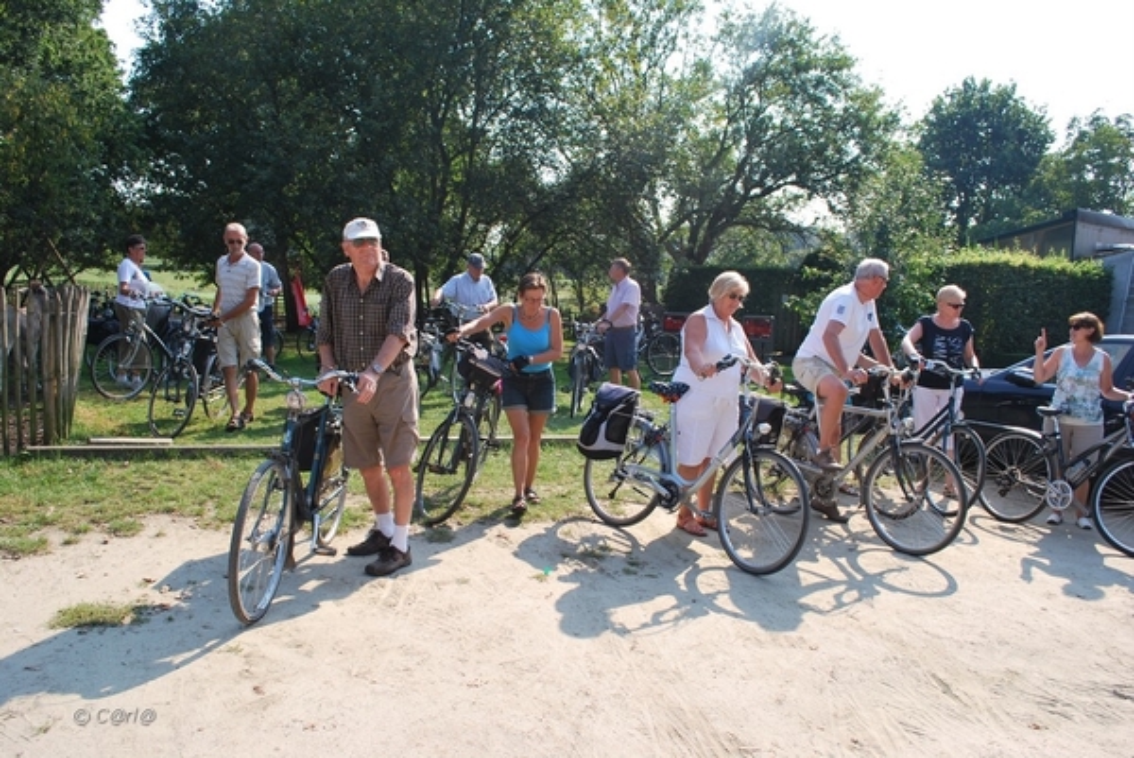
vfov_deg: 48.0
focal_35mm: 27
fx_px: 851
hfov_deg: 67.3
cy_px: 379
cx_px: 567
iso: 100
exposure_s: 1/160
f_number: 6.3
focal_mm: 18
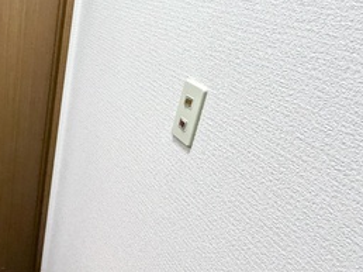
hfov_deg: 40.0
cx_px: -35
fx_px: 398
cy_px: 140
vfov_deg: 37.7
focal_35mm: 38
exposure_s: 1/60
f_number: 2.2
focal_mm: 2.22
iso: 1000
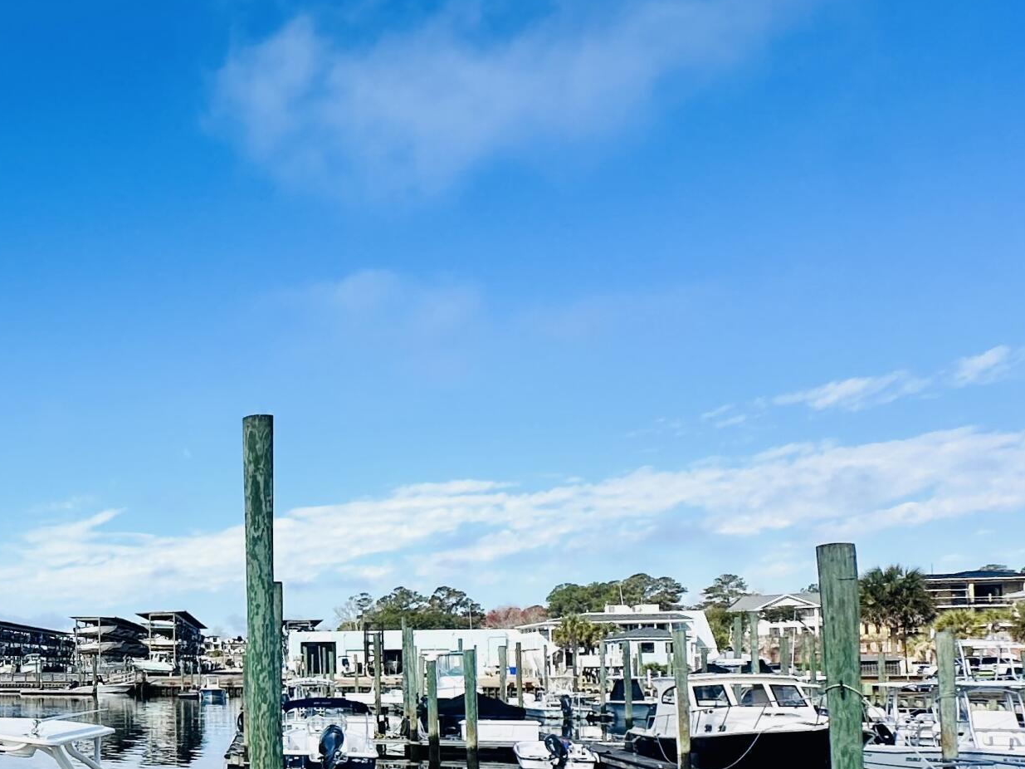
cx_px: -134
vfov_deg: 39.9
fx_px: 1007
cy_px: 632
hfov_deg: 41.4
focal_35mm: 34
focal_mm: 2.22
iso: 50
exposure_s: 1/2398
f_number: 2.2
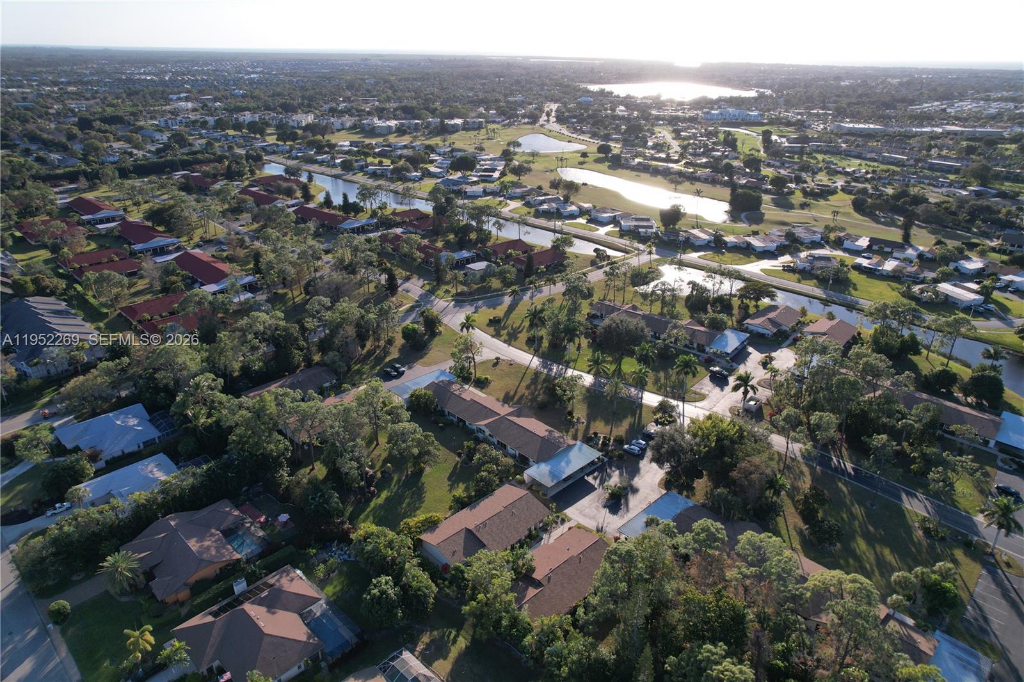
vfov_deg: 57.2
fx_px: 626
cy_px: 341
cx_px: 512
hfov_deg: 78.6
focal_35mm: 22
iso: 100
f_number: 2.8
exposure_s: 1/1250
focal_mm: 8.38
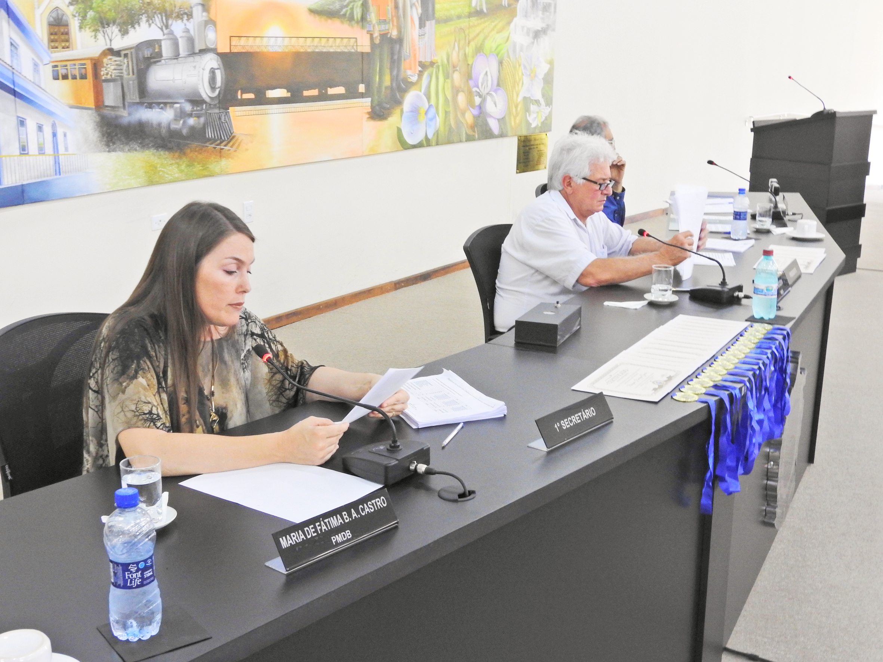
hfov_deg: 42.1
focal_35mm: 45
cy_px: 331
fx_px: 1148
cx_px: 442
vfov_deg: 32.2
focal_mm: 8.1
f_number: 5
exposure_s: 1/8
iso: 450
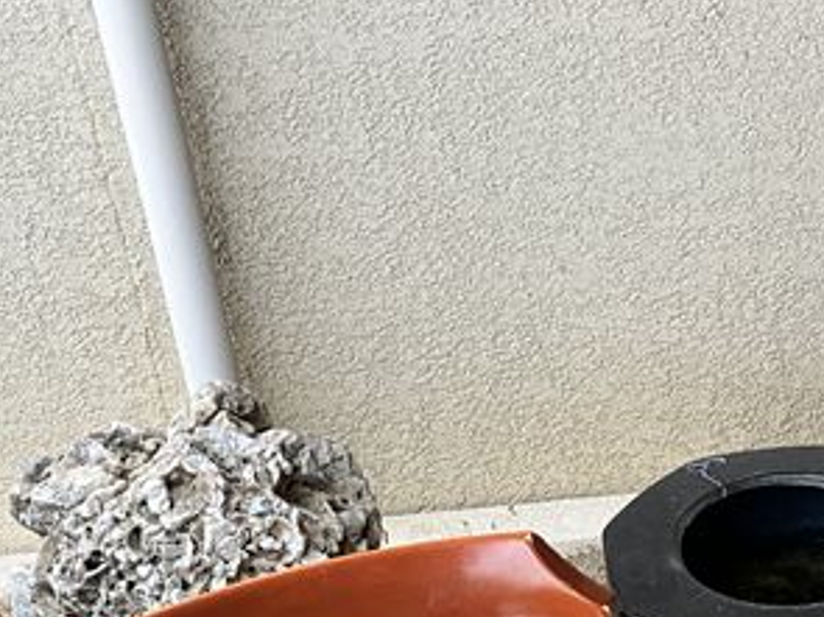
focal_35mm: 76
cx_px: 888
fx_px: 1808
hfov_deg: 24.1
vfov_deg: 18.0
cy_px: 815
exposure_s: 1/81
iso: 80
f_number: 1.8
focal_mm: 3.99
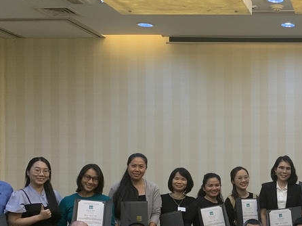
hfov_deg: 25.7
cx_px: 331
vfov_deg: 20.8
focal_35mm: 70
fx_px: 610
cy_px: 177
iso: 64
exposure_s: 1/50
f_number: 1.8
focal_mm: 4.25
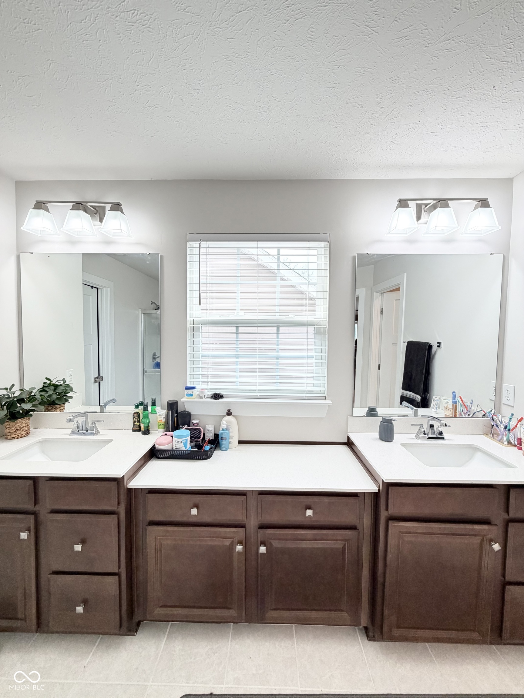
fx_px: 283
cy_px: 349
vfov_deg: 102.1
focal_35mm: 14
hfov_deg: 85.7
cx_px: 262
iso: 250
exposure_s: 1/60
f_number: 2.2
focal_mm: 2.22
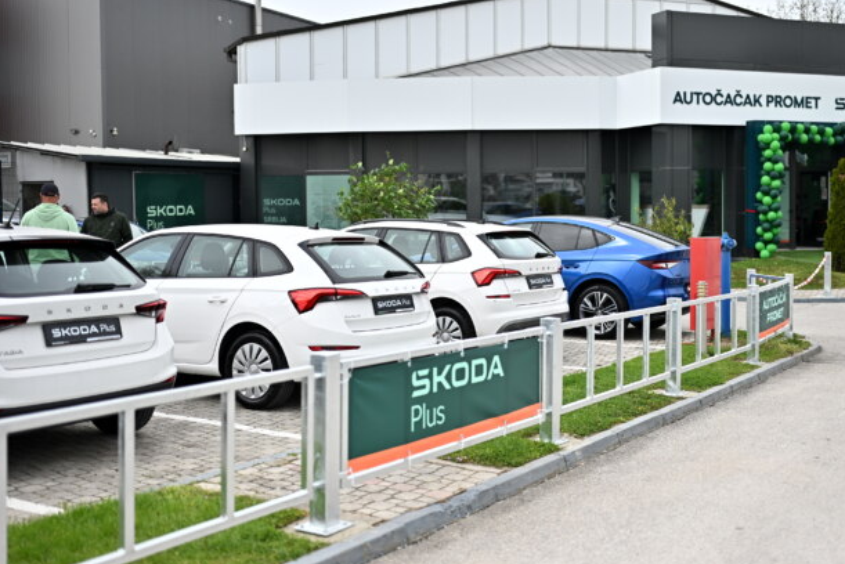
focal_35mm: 44
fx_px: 1033
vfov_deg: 30.5
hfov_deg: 44.2
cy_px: 230
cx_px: 517
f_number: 1.2
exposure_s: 1/6400
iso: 125
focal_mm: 35
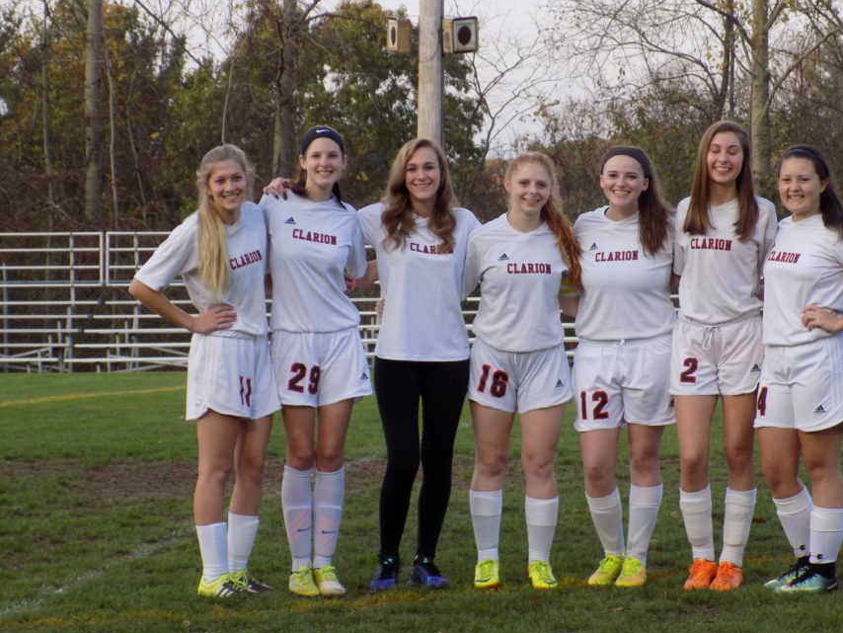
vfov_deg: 10.2
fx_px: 3532
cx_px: 487
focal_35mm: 145
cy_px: 325
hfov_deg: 13.6
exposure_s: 1/30
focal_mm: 20.9
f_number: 4.8
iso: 100
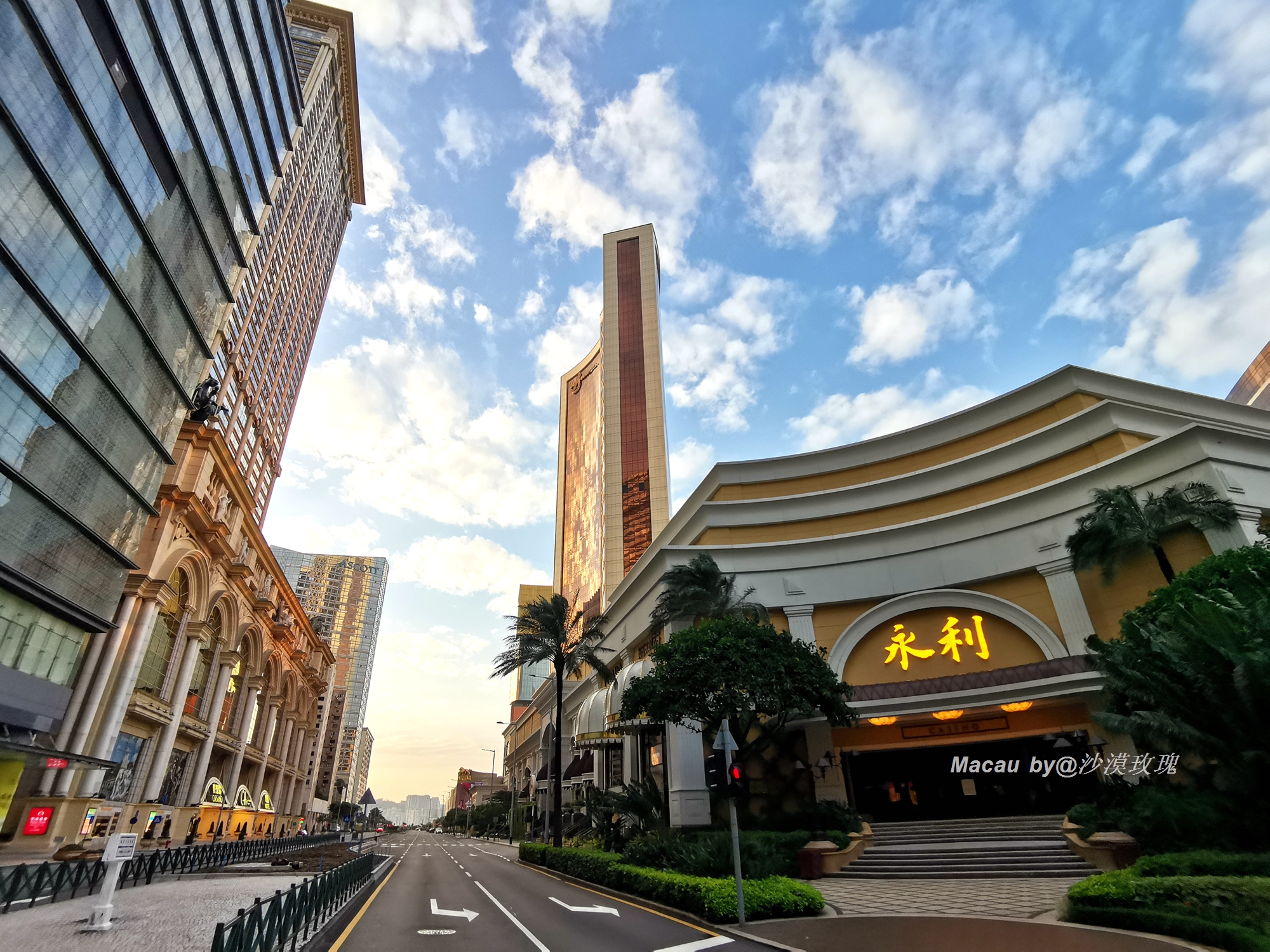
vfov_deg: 74.7
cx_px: 635
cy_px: 476
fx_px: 624
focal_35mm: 17
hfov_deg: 91.0
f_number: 2.2
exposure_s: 1/419
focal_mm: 2.26
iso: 50
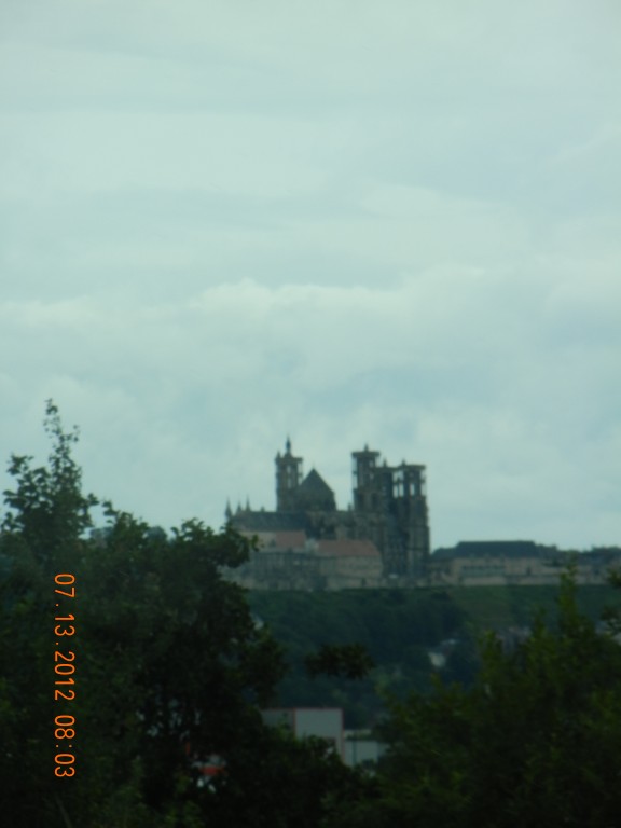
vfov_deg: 6.6
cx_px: 310
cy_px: 414
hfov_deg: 5.0
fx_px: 7176
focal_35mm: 300
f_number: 5.6
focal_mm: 54
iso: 160
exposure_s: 1/596
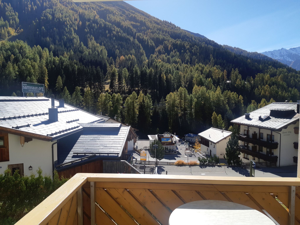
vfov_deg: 53.1
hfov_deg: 67.3
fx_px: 225
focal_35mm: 26
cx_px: 150
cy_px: 112
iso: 40
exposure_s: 1/395
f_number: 1.7
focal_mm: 3.93
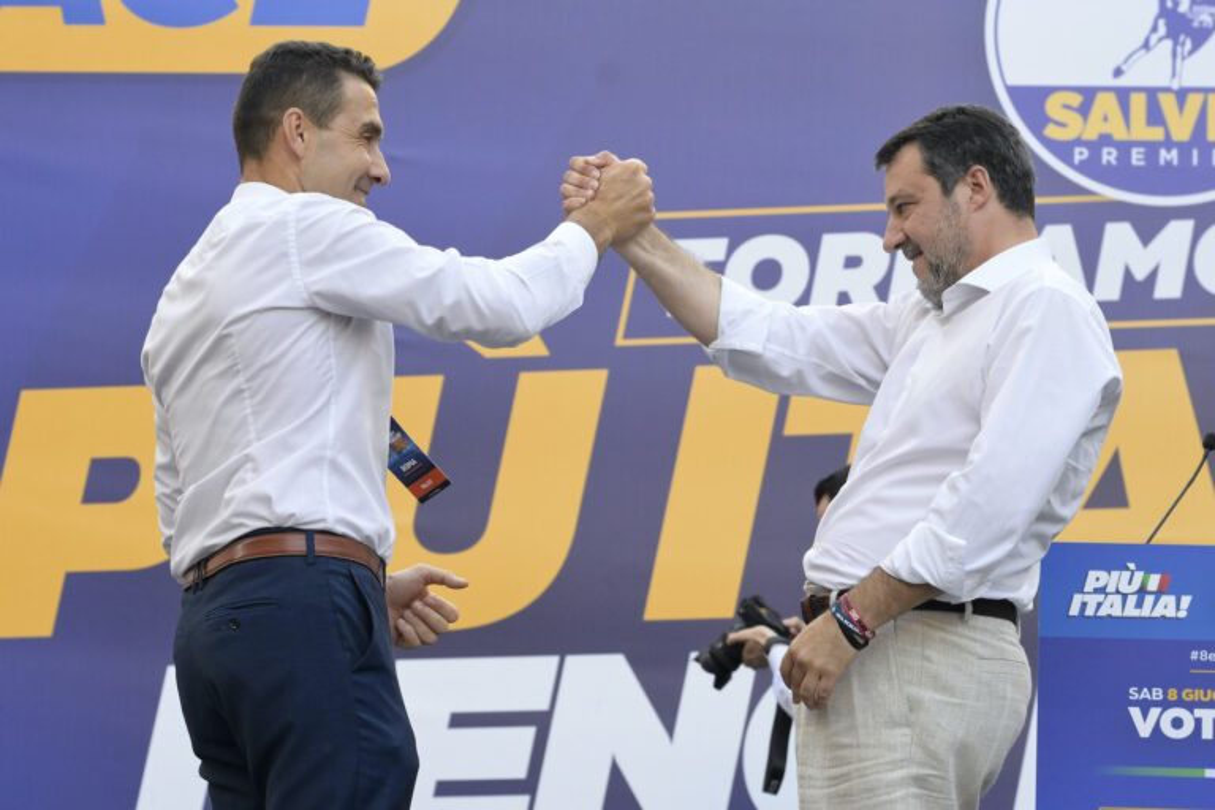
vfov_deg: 18.2
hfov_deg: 27.0
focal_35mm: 75
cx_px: 608
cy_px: 405
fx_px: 2531
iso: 2000
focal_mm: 75
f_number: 5.6
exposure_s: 1/500
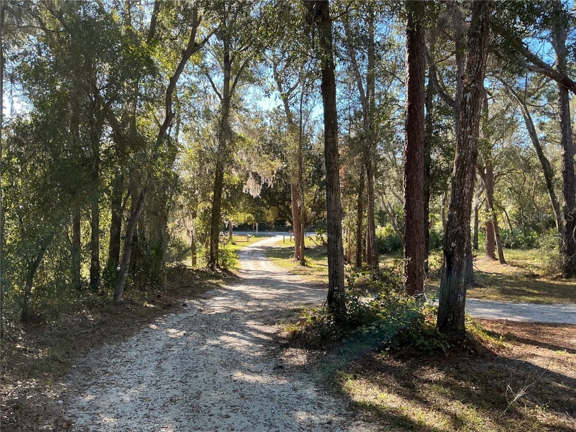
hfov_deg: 61.7
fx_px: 483
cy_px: 216
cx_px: 288
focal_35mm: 29
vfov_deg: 48.2
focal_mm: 3
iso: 20
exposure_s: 1/185
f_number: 1.8
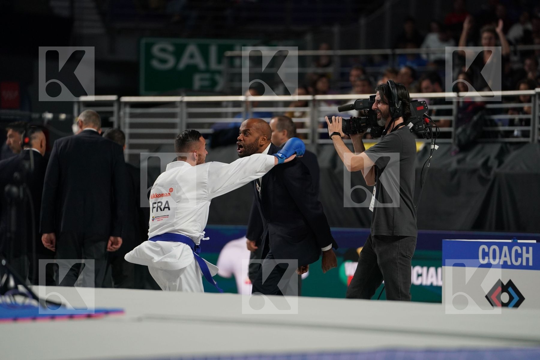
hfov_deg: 10.3
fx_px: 3000
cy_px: 180
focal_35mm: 200
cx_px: 270
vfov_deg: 6.9
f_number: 2.8
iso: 1600
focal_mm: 200
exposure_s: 1/1000
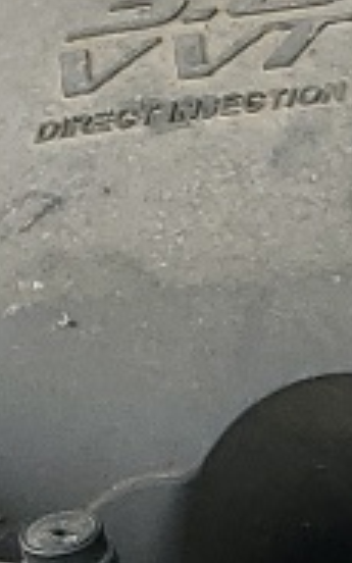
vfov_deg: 8.5
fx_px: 3684
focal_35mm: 240
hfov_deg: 4.9
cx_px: 1439
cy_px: 909
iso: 50
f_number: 1.5
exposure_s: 1/909
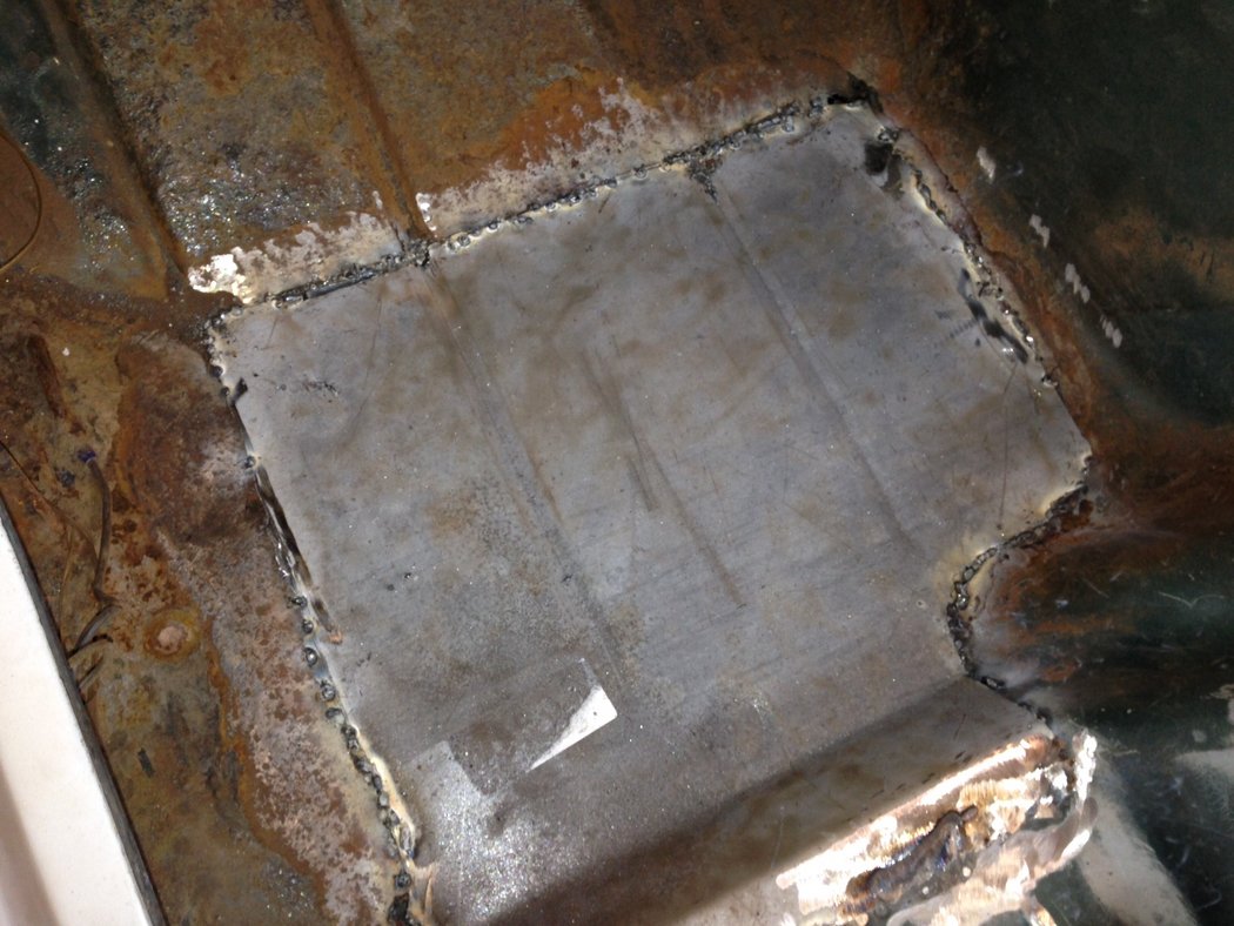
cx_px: 617
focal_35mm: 33
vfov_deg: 43.0
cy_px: 463
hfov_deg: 55.3
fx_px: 1177
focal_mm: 4.12
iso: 80
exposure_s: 1/20
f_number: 2.4
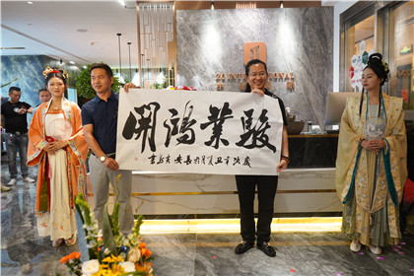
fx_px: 322
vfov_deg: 46.4
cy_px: 138
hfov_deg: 65.5
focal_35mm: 28
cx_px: 207
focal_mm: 28
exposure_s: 1/50
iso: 1000
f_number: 4
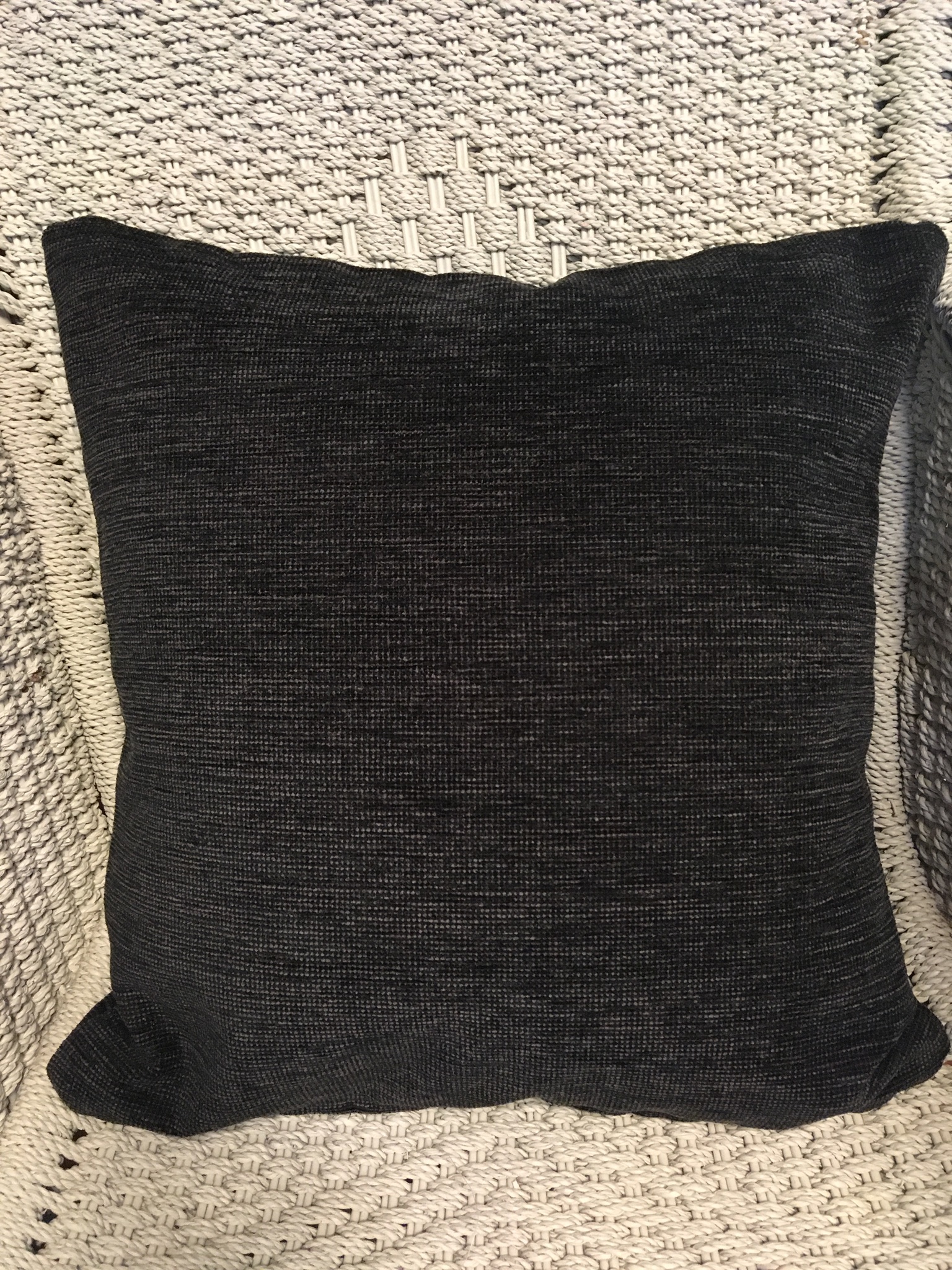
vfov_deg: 61.7
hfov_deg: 48.2
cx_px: 476
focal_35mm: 29
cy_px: 635
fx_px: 1063
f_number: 2.2
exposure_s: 1/25
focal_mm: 4.15
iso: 200
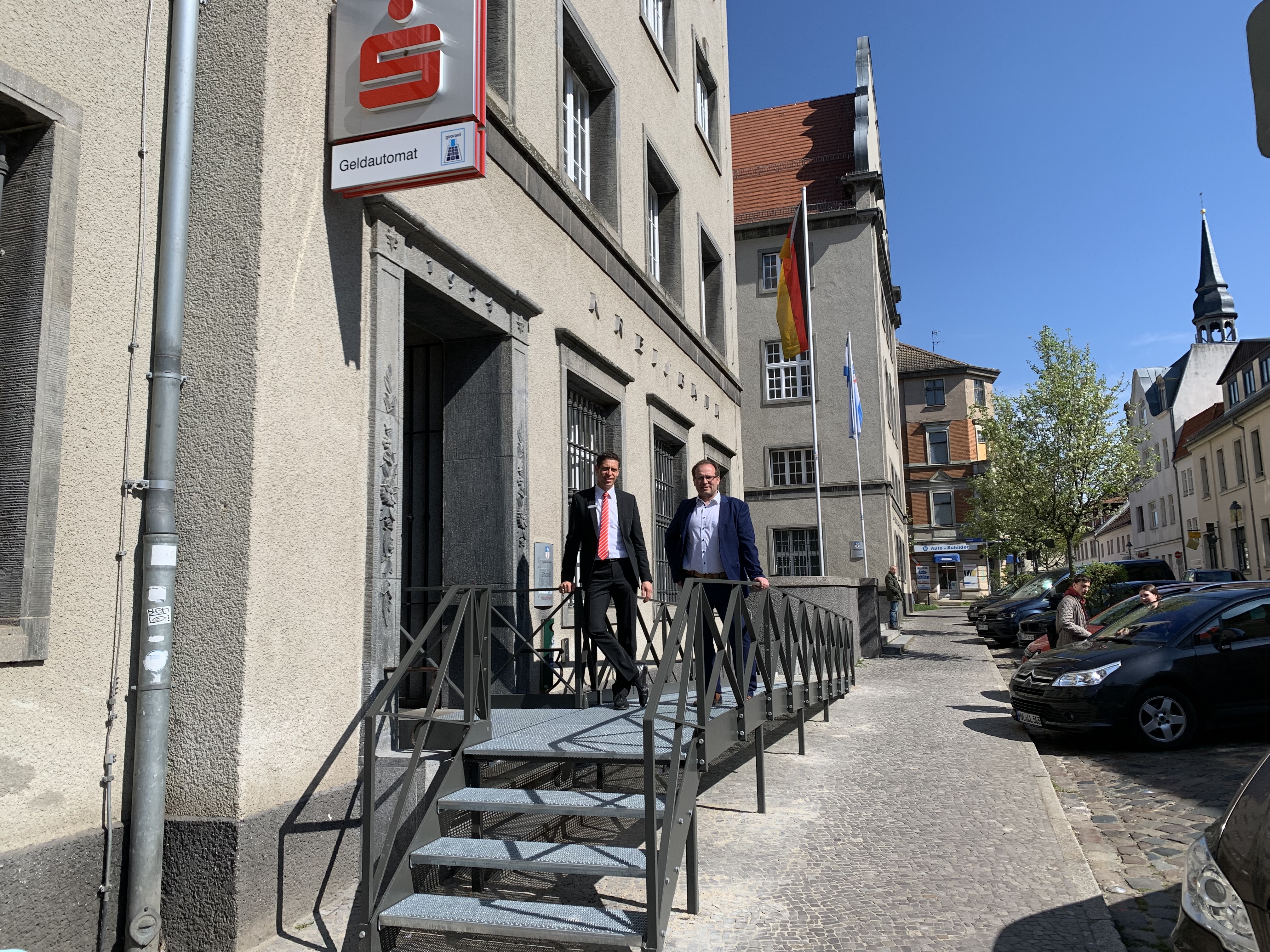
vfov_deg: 53.1
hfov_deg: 67.3
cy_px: 476
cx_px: 635
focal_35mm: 26
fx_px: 954
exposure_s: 1/2611
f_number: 1.8
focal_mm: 4.25
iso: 25
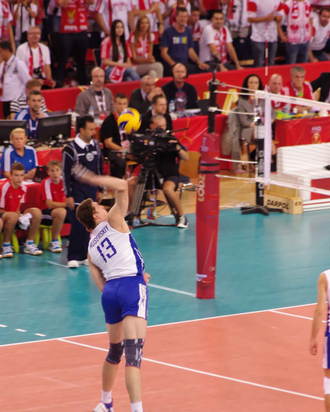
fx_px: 4798
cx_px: 154
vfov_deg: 4.9
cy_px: 252
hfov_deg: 3.9
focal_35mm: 393
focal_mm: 190
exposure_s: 1/200
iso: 1250
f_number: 4.5
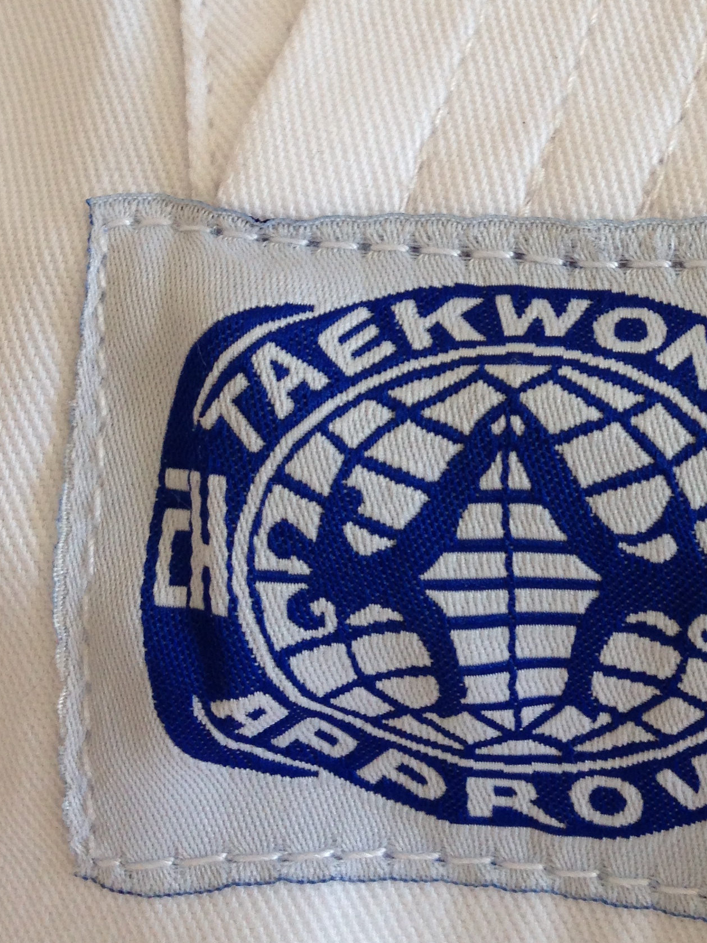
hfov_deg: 22.7
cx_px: 543
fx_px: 1743
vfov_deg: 29.5
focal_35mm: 64
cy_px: 179
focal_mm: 4.12
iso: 64
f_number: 2.4
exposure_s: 1/60
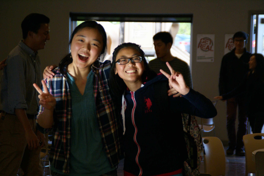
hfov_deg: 13.7
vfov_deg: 9.2
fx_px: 1101
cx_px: 132
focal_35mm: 150
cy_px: 88
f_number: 5.6
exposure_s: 1/125
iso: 400
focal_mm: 100
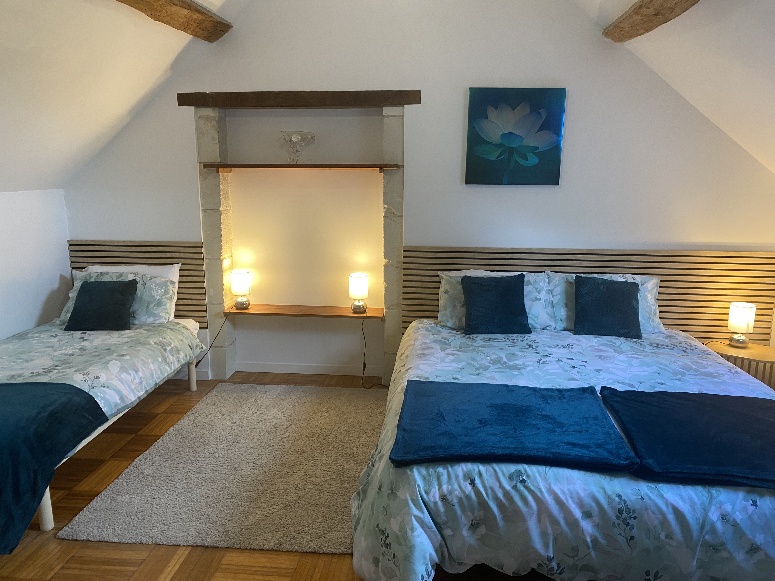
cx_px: 388
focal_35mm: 26
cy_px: 290
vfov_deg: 53.1
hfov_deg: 67.3
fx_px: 582
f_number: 1.8
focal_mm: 4.25
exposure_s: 1/50
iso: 160
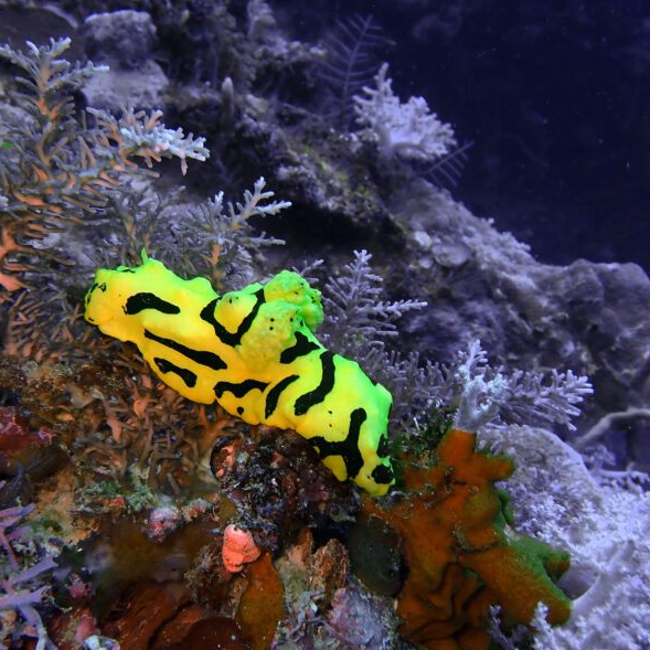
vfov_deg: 46.0
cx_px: 296
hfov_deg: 46.0
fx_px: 765
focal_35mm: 36
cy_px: 330
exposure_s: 1/60
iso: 200
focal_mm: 5.4
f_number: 3.2
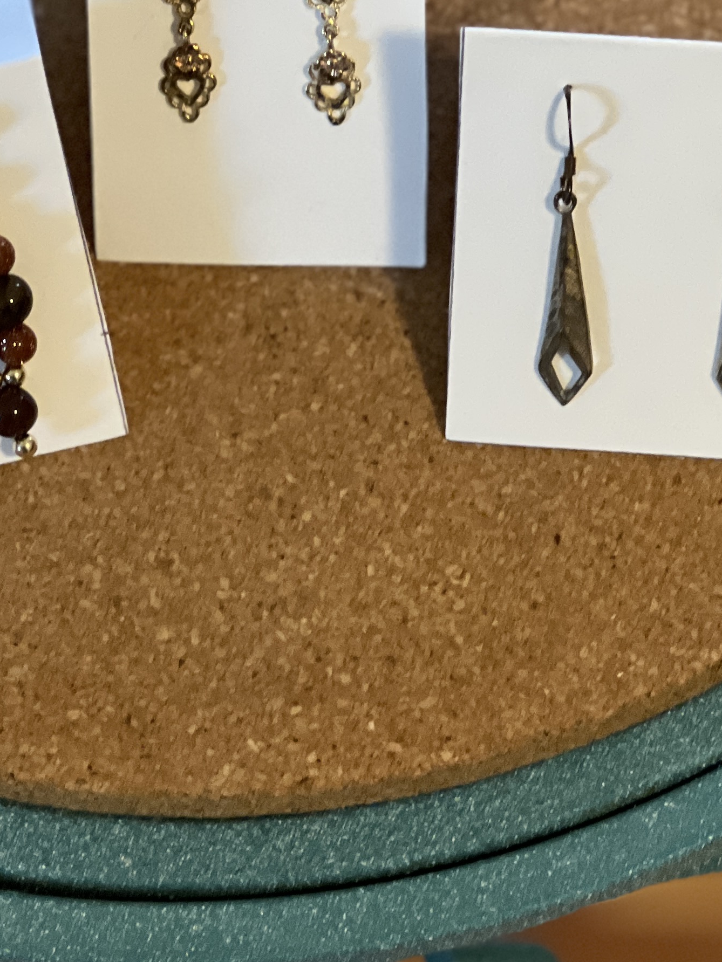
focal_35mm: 174
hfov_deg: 8.5
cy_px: 371
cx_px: 244
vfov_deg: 11.4
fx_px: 4839
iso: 320
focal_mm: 9
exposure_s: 1/30
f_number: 2.8
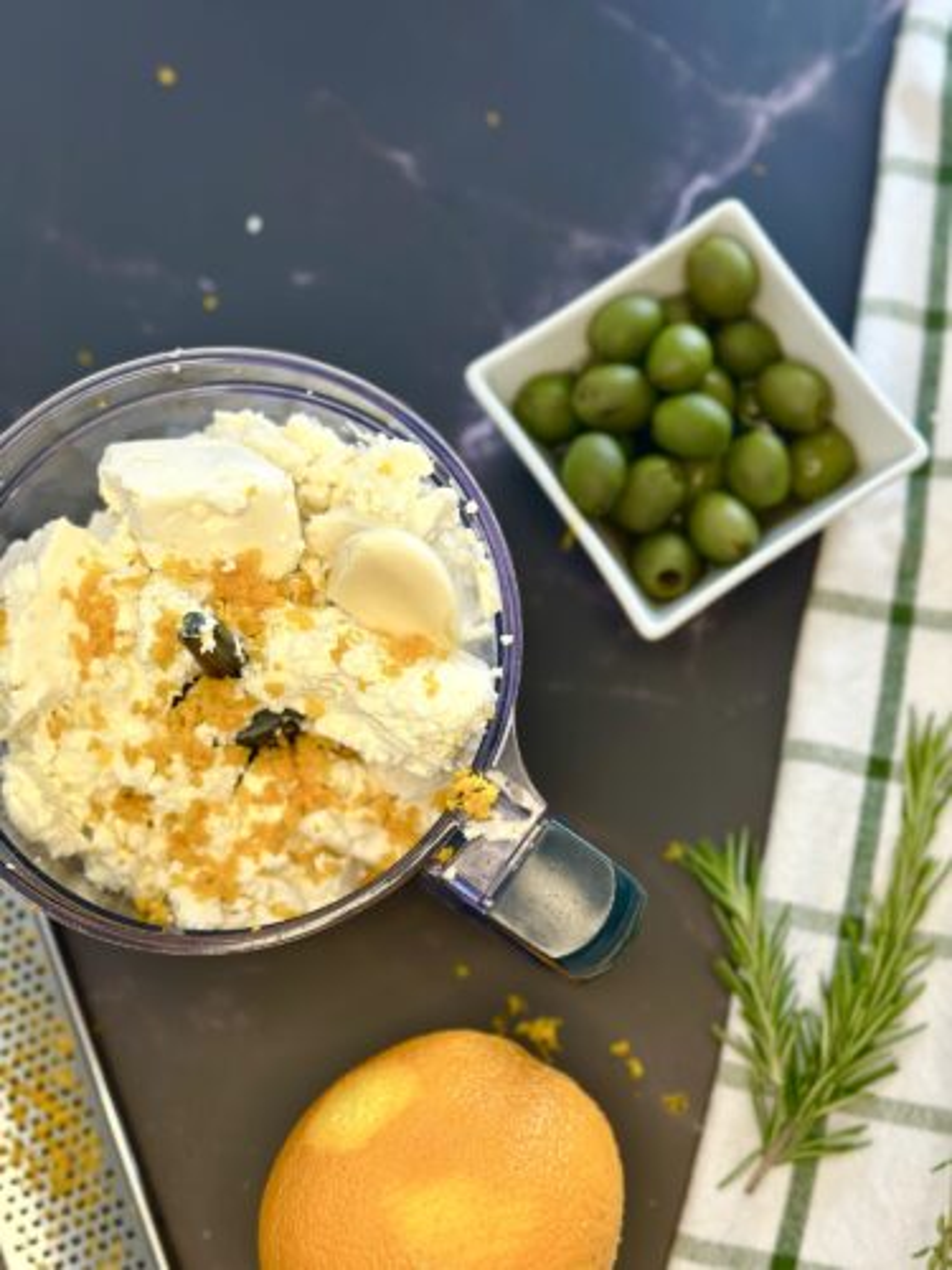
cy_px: 635
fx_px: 1760
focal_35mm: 48
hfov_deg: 30.3
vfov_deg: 39.7
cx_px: 476
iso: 100
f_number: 1.78
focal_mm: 6.86
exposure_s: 1/149
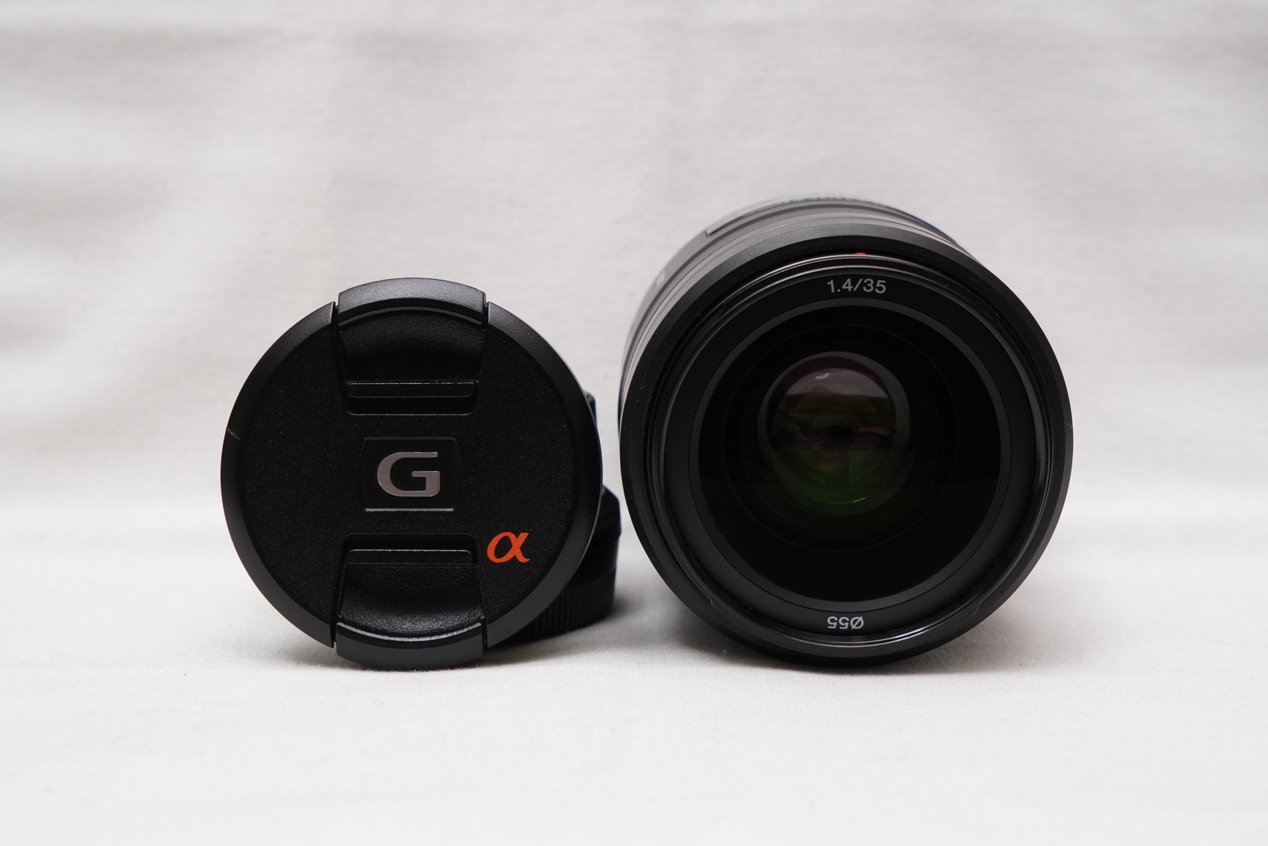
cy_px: 423
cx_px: 634
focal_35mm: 50
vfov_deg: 27.3
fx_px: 1744
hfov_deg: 40.0
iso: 800
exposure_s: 1/60
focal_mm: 33
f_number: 8
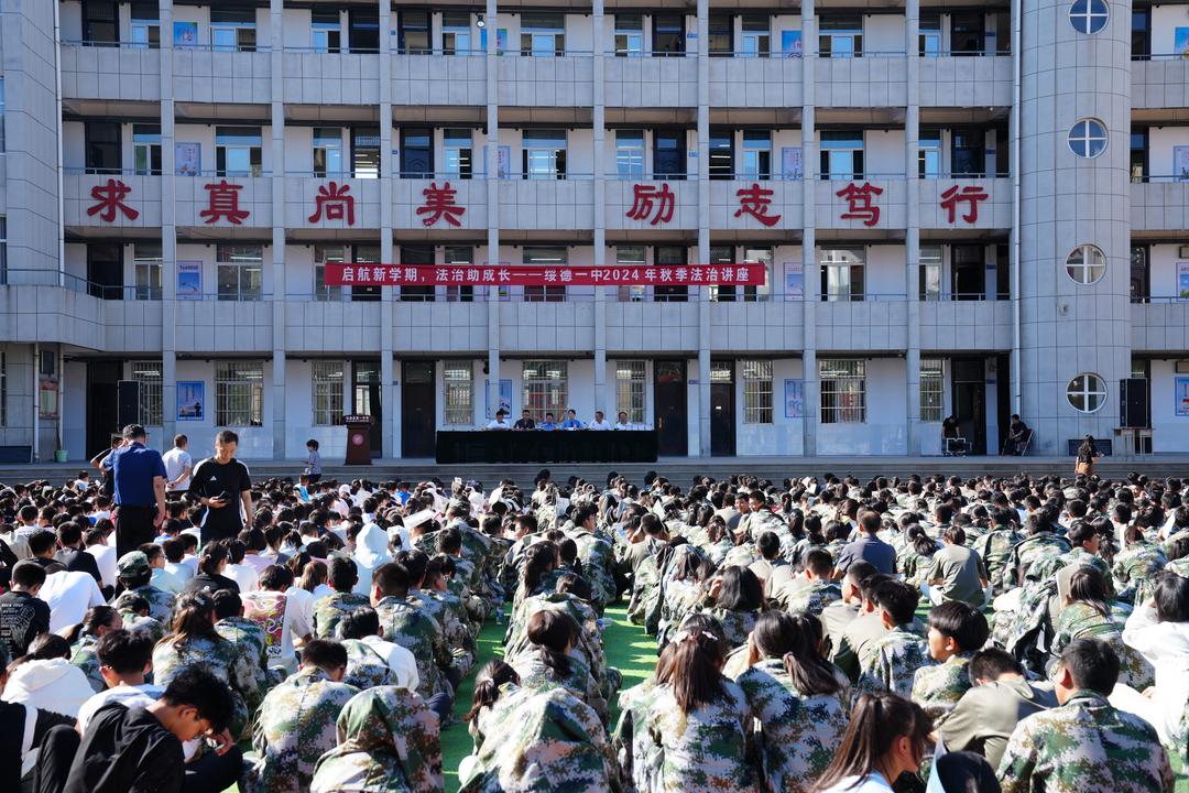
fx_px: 1486
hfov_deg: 43.6
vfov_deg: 29.9
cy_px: 396
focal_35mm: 45
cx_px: 594
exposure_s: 1/100
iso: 100
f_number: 6.3
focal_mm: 45
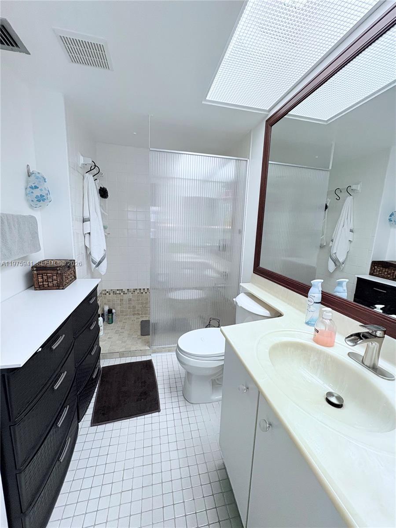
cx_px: 198
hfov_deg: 85.7
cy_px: 264
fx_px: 214
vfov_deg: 102.1
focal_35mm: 14
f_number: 2.2
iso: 100
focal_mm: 2.22
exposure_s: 1/120
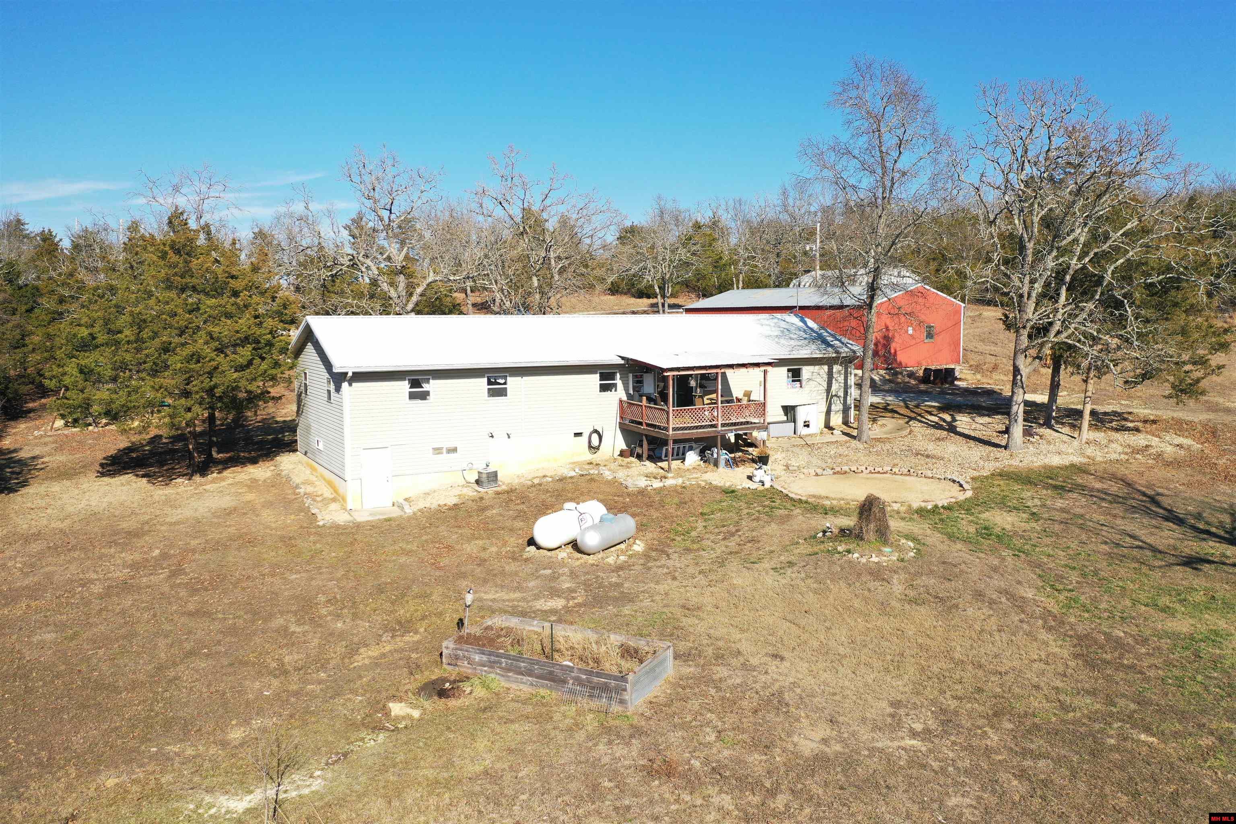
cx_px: 618
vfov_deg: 46.4
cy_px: 412
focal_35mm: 28
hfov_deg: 65.5
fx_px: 961
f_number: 3.2
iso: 100
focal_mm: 10.26
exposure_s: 1/50
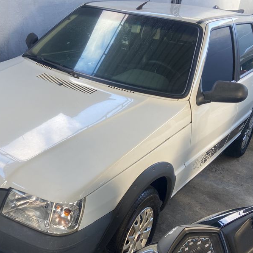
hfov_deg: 45.6
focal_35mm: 36
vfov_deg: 46.0
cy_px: 128
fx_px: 298
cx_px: 92
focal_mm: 4.25
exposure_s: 1/69
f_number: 1.8
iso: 32
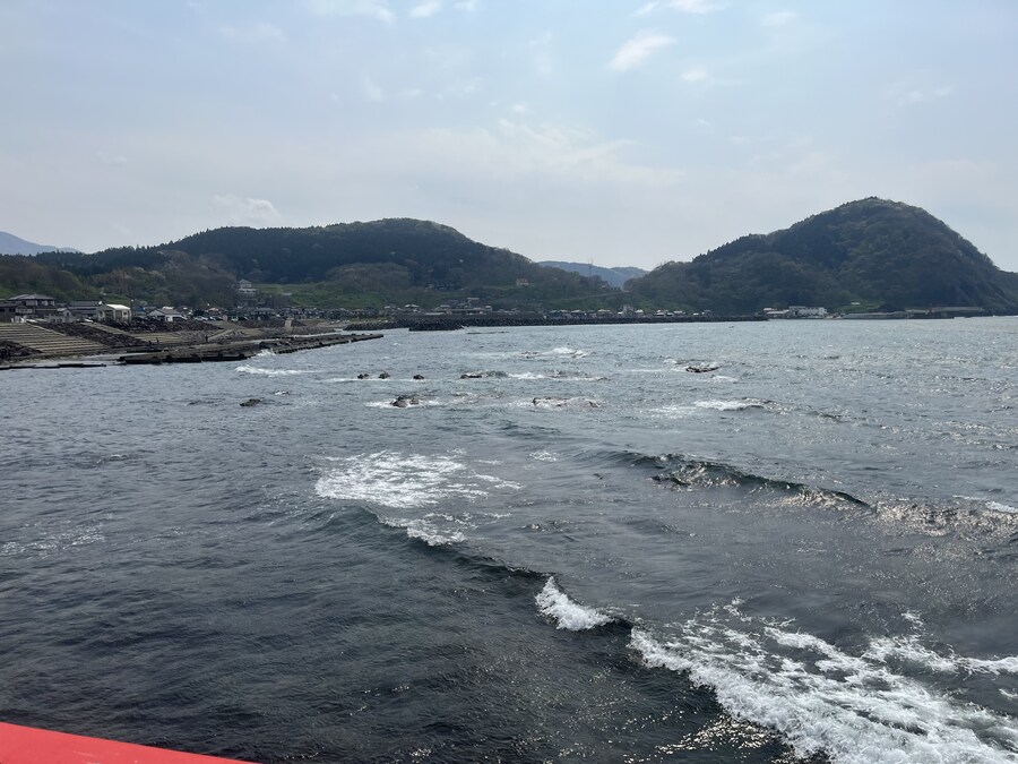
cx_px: 509
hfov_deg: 67.3
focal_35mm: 26
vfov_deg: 53.1
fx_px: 765
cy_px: 382
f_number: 1.6
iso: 50
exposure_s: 1/9091
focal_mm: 5.1
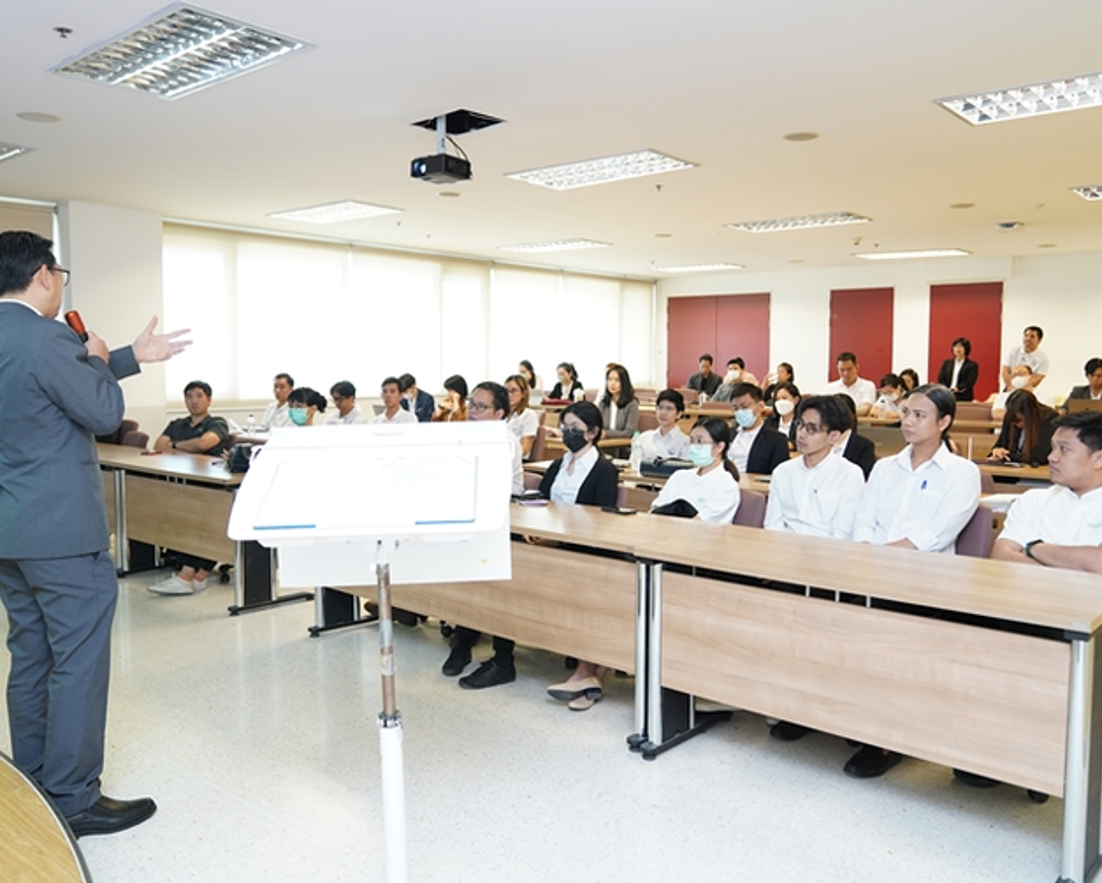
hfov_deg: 62.2
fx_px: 914
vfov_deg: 51.6
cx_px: 576
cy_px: 433
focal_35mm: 28
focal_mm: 24
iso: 1600
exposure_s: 1/160
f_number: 2.8
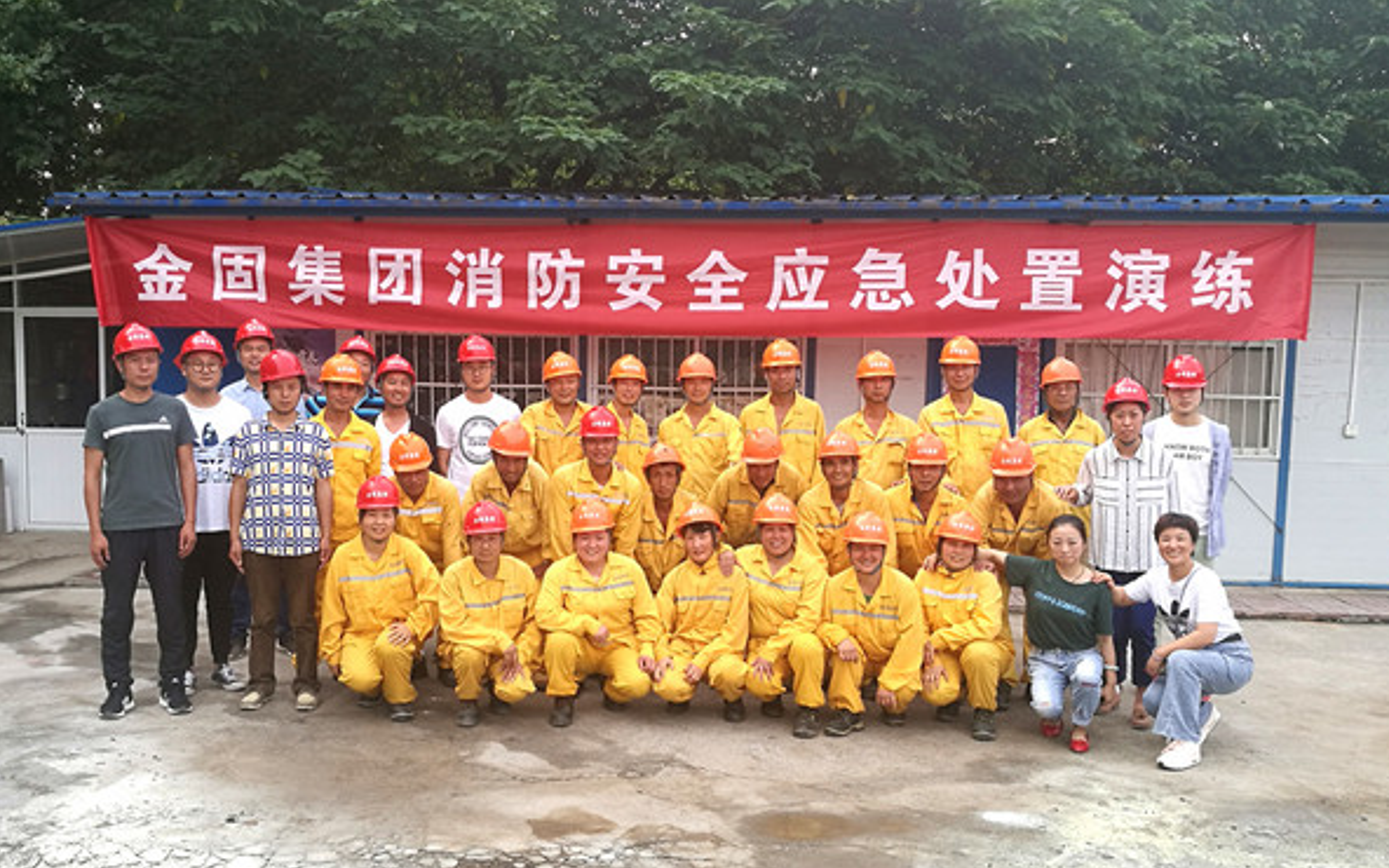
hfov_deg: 64.6
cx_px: 702
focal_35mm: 29
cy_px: 464
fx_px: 1098
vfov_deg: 43.1
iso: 50
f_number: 2.2
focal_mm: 4.5
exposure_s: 1/173
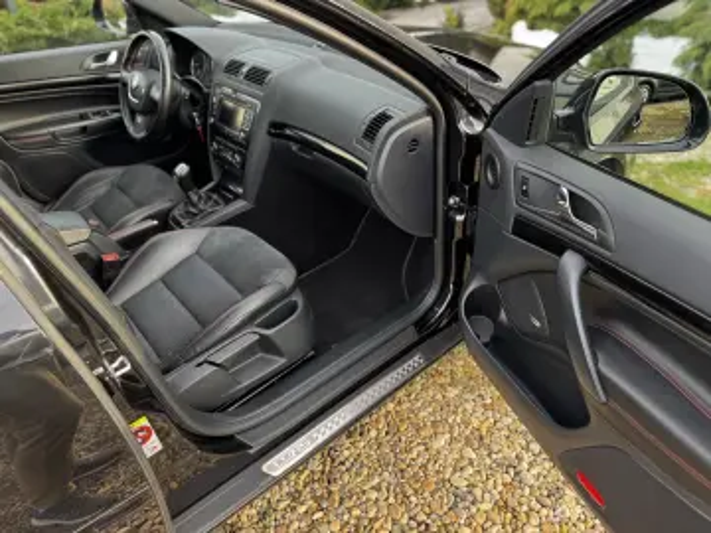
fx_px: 493
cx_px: 356
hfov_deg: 71.6
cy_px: 266
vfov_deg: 56.8
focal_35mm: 24
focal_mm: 6.76
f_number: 1.78
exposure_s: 1/129
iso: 64
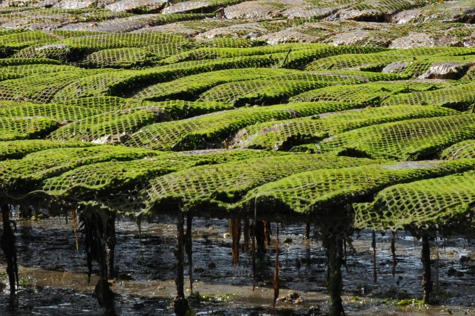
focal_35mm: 244
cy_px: 37
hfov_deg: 8.4
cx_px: 206
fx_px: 3216
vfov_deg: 5.6
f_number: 11
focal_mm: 68
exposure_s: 1/500
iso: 500
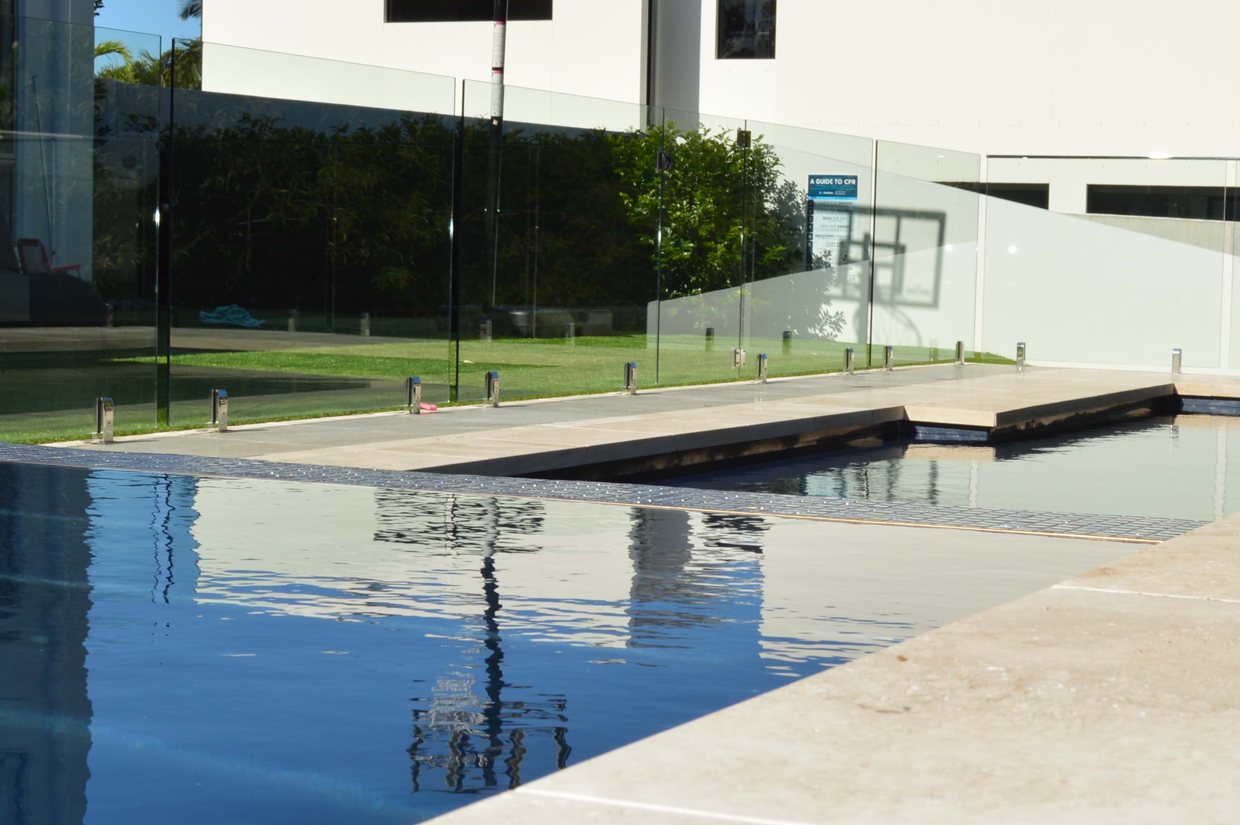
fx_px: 2375
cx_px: 863
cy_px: 421
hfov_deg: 29.0
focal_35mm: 69
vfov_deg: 19.7
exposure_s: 1/200
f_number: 11
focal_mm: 26
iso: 100
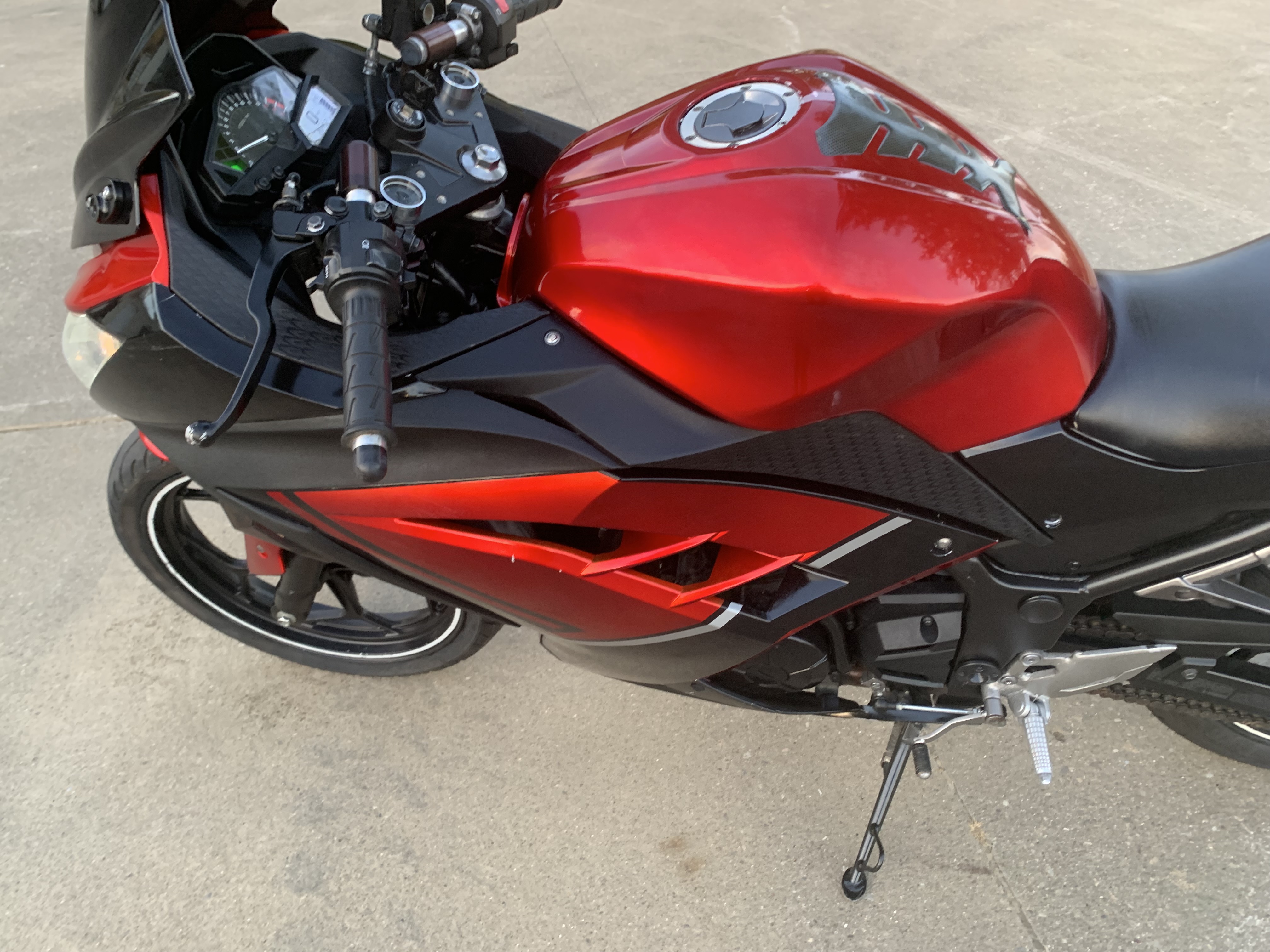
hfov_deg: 67.3
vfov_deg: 53.1
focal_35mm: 26
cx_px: 635
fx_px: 954
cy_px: 476
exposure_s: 1/60
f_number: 1.8
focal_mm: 4.25
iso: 200
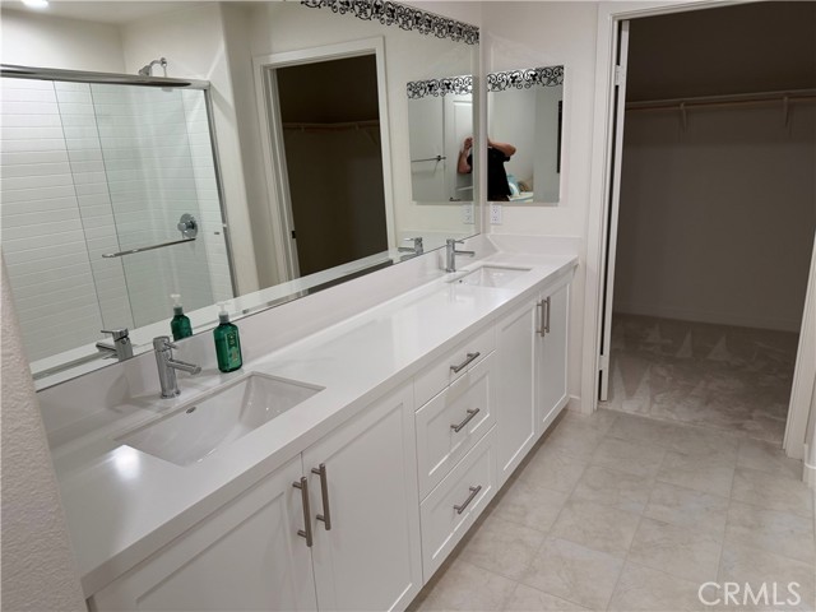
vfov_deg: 56.8
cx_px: 408
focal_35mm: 24
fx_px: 566
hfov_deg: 71.6
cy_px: 306
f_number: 1.78
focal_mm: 6.76
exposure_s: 1/120
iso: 160
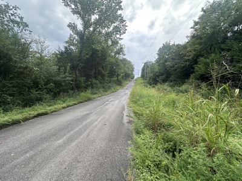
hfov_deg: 102.1
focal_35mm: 14
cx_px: 121
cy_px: 90
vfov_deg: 85.7
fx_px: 98
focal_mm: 2.22
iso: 40
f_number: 2.2
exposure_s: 1/249
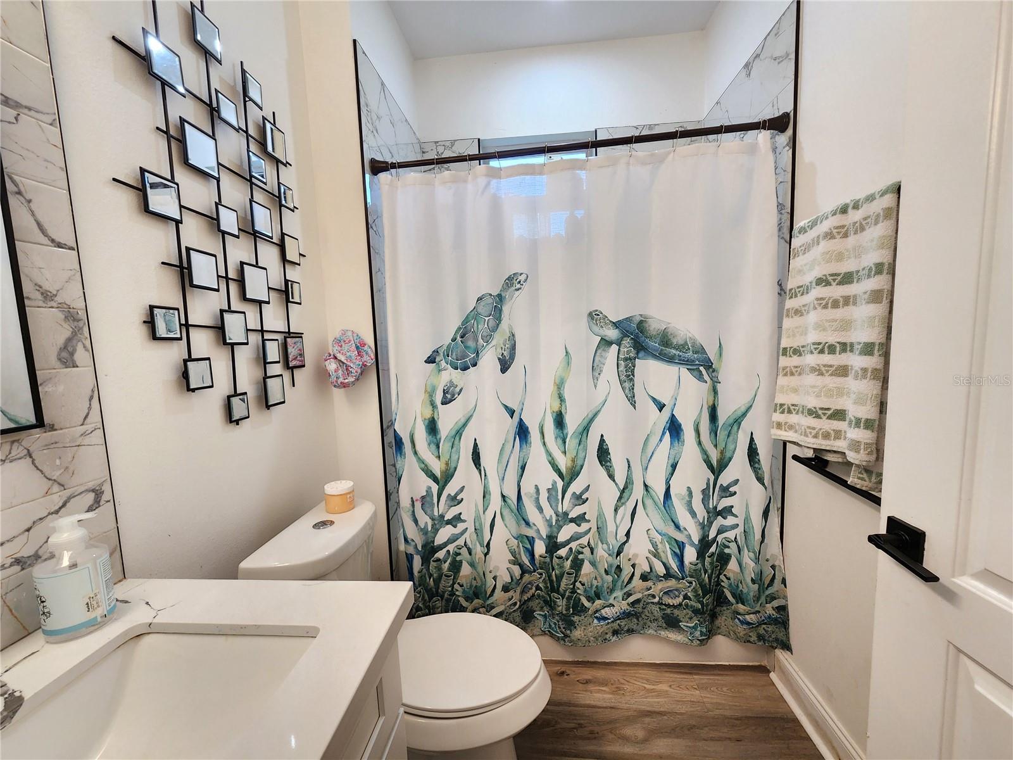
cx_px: 506
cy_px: 380
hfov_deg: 106.2
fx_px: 380
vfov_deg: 89.9
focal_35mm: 13
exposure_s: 1/60
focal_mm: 2.2
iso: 200
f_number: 2.2
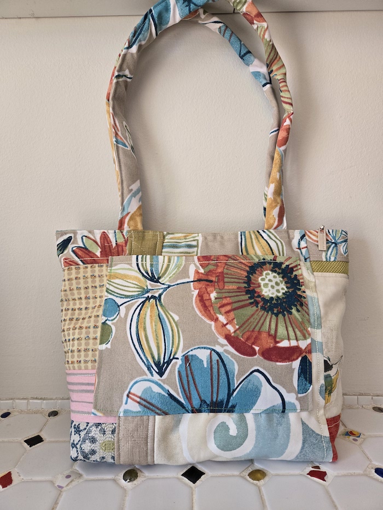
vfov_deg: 73.9
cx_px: 192
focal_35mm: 23
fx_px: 339
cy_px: 255
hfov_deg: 58.9
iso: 200
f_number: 1.8
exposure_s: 1/180
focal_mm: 5.4
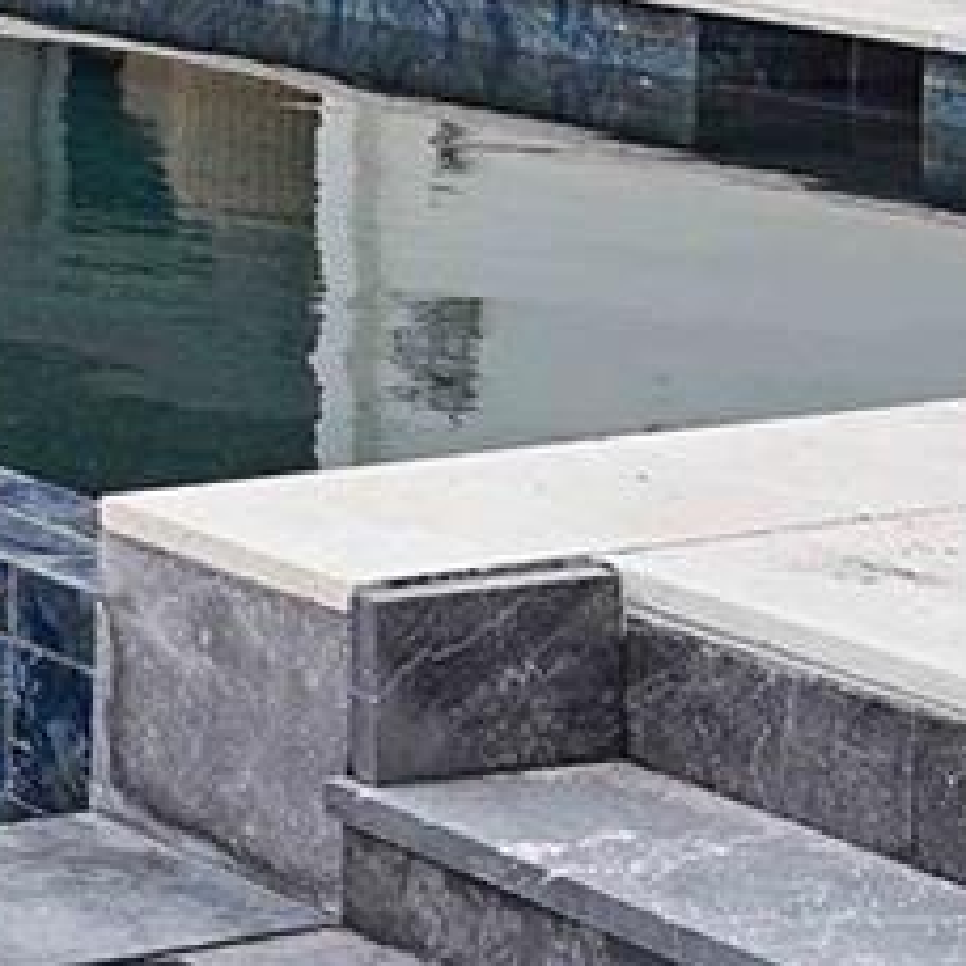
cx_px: -1686
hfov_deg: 10.9
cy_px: -608
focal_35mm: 122
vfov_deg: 13.3
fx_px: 3852
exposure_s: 1/200
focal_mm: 16
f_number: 6.3
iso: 125
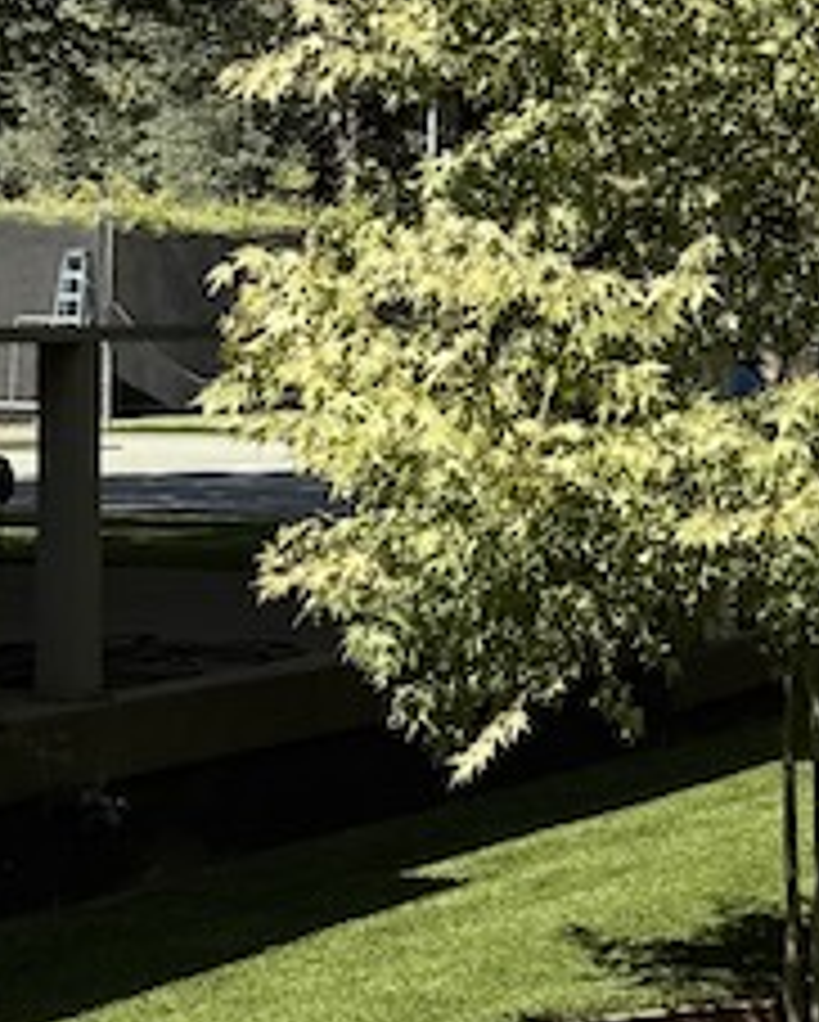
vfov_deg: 17.2
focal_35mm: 110
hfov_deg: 13.9
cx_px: 778
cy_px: 124
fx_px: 3328
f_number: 1.78
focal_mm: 6.76
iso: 80
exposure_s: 1/3145
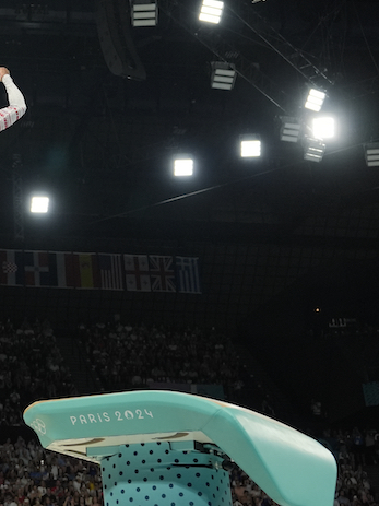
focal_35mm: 48
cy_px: 253
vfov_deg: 39.7
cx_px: 40
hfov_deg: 29.1
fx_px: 701
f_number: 2.8
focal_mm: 33
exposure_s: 1/2000
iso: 1250
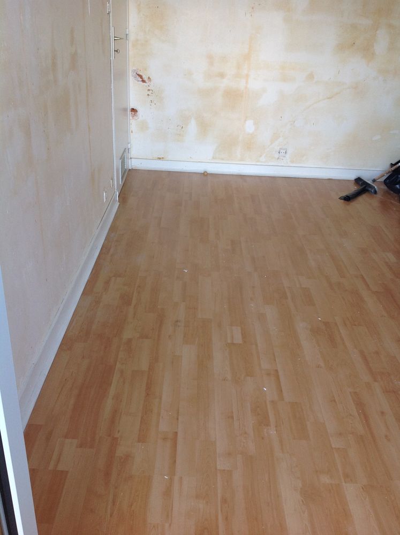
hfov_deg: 40.6
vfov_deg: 52.7
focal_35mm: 35
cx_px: 200
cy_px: 268
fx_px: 541
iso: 64
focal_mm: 4.28
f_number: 2.4
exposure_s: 1/40
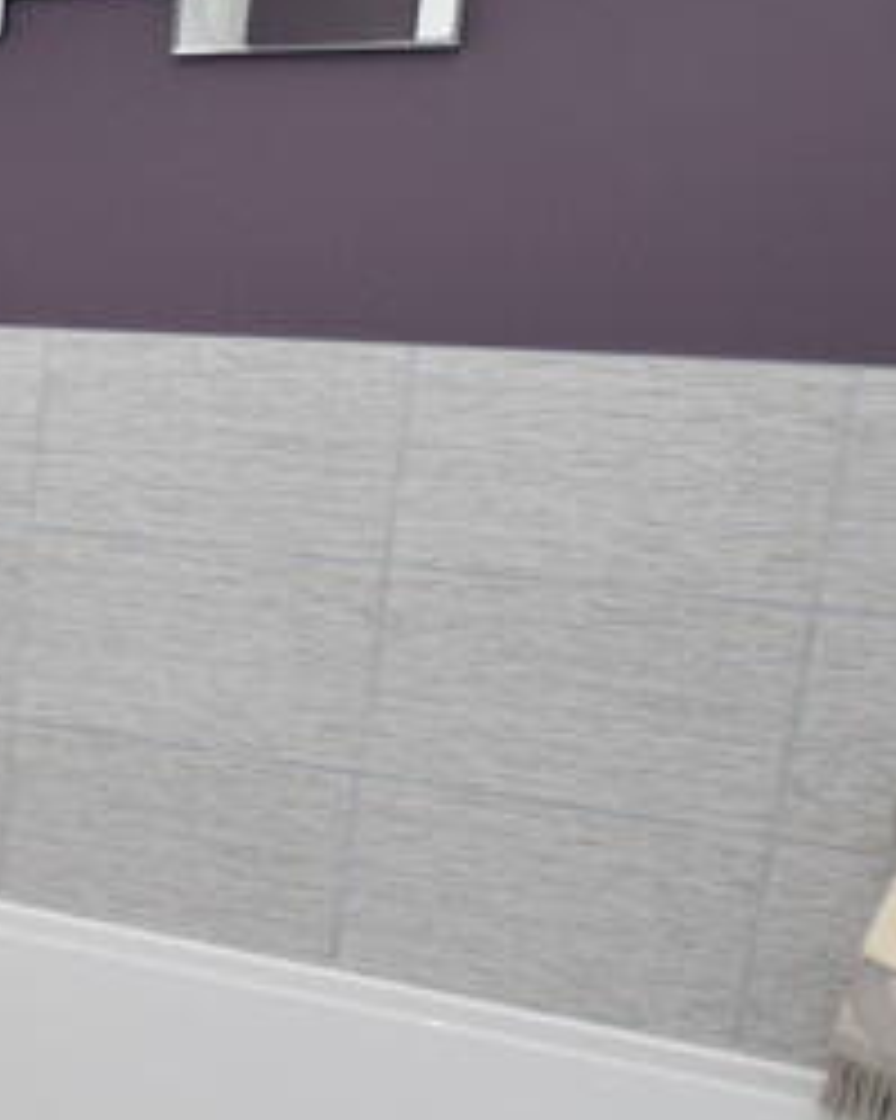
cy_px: 654
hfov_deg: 18.3
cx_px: -864
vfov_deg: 32.4
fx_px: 1924
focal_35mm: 58
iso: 400
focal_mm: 10
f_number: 3.5
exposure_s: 1/250
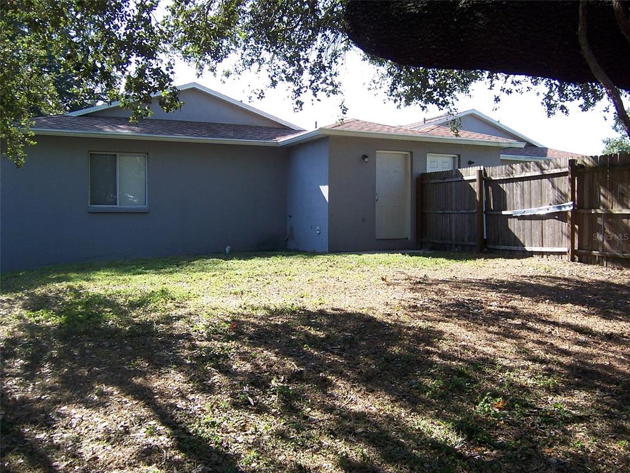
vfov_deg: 42.9
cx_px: 315
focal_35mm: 33
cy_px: 236
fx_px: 601
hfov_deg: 55.4
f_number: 3.4
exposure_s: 1/250
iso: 80
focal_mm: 5.5
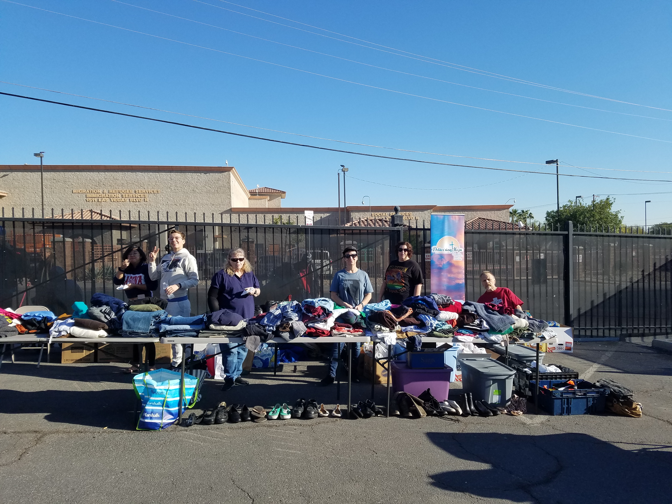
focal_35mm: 26
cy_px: 252
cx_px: 336
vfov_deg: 53.1
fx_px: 505
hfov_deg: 67.3
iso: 50
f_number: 1.7
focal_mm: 4.2
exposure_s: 1/2296
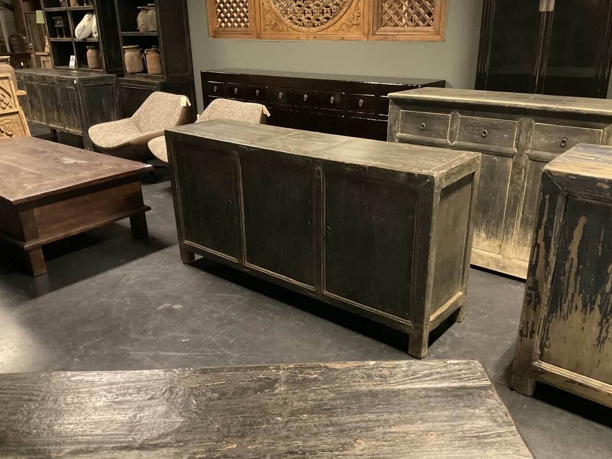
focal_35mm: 30
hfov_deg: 60.0
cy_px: 234
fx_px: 530
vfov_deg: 46.8
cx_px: 311
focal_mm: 3
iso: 500
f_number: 1.8
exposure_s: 1/24
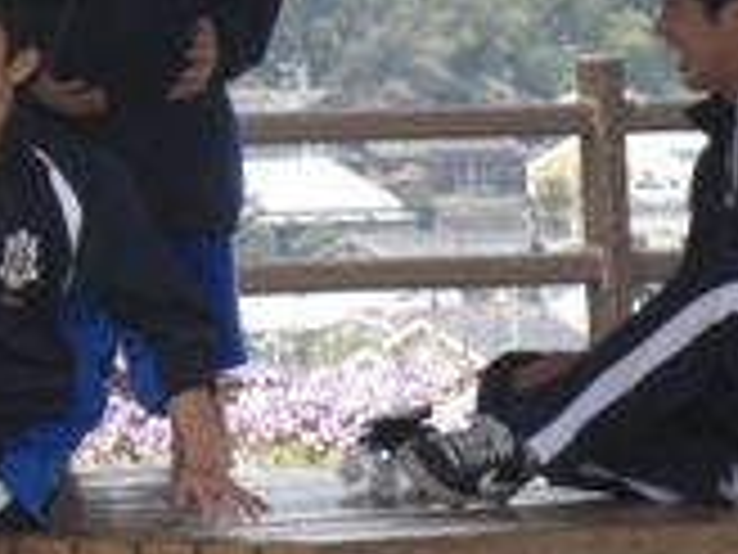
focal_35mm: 725
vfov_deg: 2.1
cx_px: -234
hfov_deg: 2.7
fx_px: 15457
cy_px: 140
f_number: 5.3
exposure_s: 1/400
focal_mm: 44.1
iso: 200
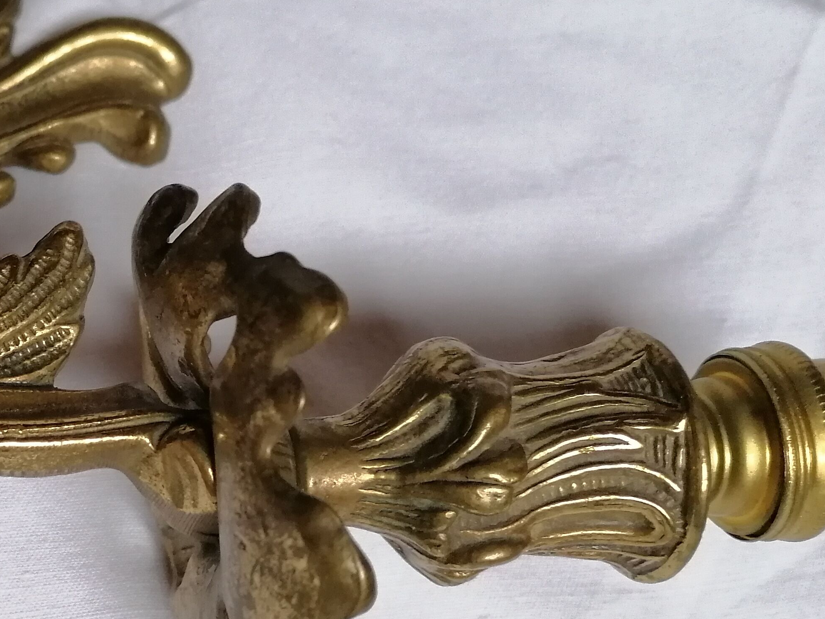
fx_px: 1311
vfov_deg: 26.5
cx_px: 29
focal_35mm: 55
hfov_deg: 32.5
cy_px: 337
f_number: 1.8
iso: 400
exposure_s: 1/100
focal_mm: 4.75
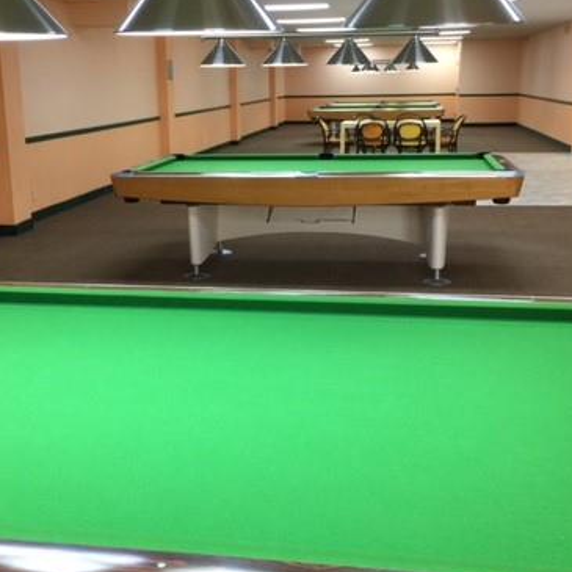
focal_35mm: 45
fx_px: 841
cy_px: 291
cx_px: 238
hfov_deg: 37.5
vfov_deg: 37.6
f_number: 2.2
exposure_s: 1/15
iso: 40
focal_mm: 4.15
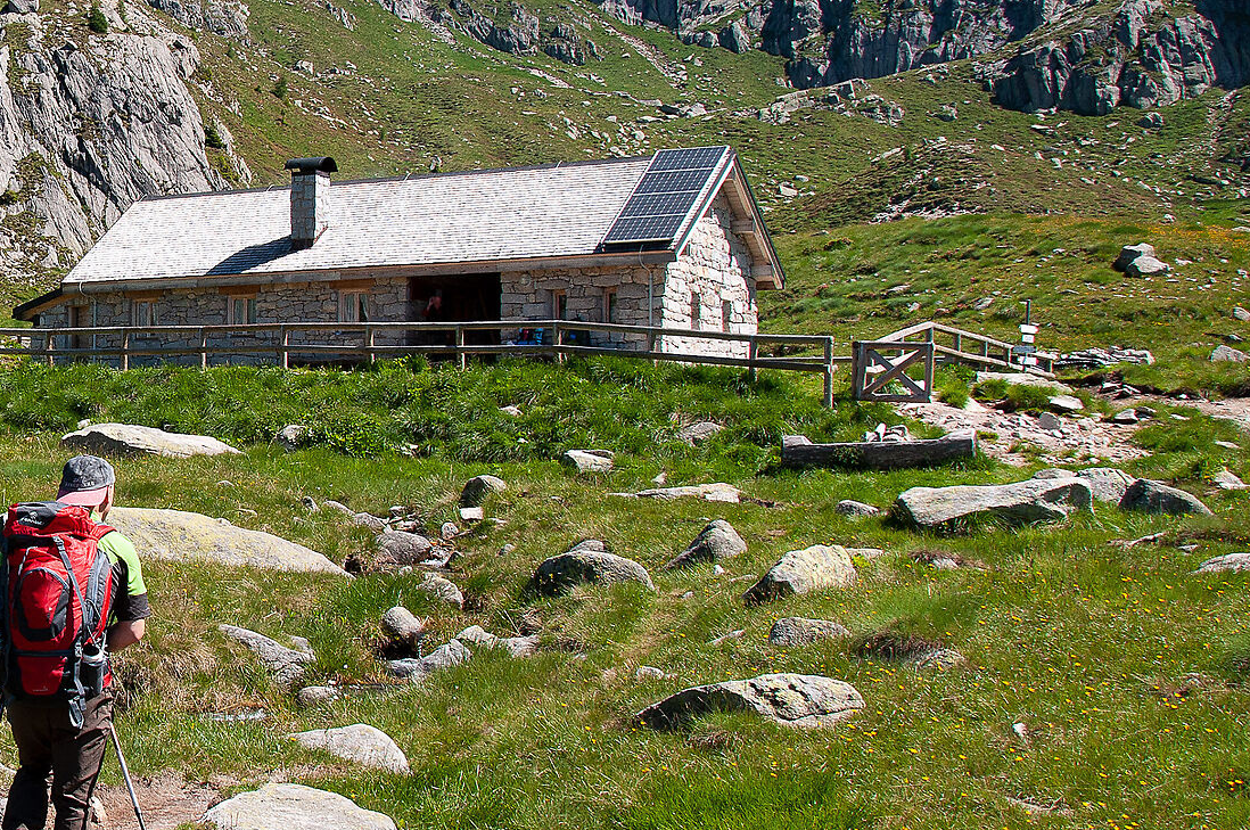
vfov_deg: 22.9
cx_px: -50
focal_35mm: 59
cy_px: 350
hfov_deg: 31.0
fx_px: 2046
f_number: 9
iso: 200
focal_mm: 18
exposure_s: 1/320
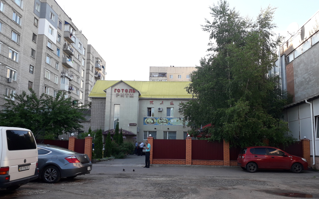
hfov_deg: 64.6
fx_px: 252
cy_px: 114
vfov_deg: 43.0
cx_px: 160
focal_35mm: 29
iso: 40
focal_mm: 3.6
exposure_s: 1/300
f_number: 1.9
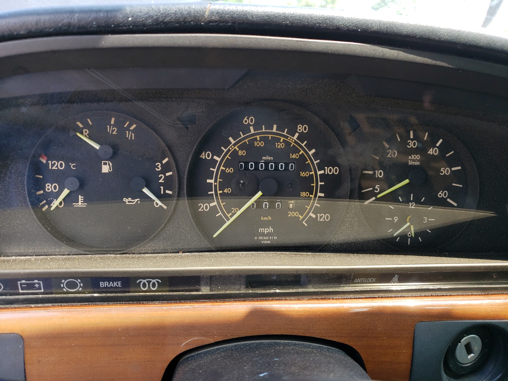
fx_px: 382
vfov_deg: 53.1
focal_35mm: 26
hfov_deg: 67.3
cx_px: 254
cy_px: 190
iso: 50
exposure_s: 1/169
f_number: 1.5
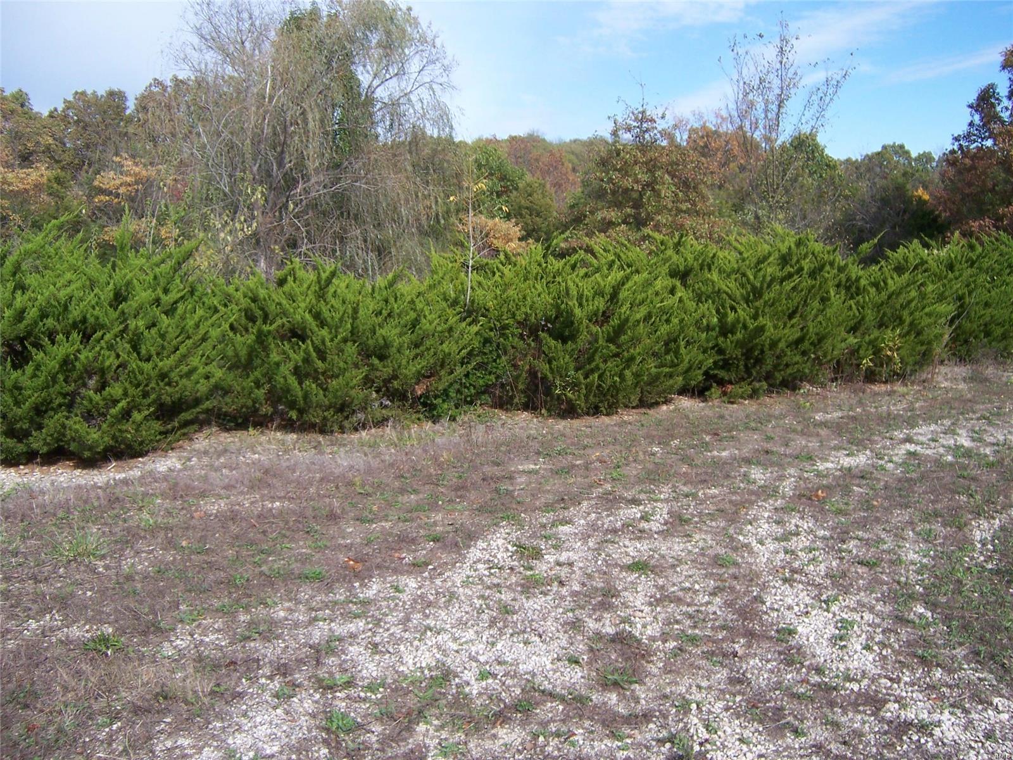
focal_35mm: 33
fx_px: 966
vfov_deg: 42.9
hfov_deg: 55.4
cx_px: 506
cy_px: 380
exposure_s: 1/750
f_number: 3.4
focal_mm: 5.5
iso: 80
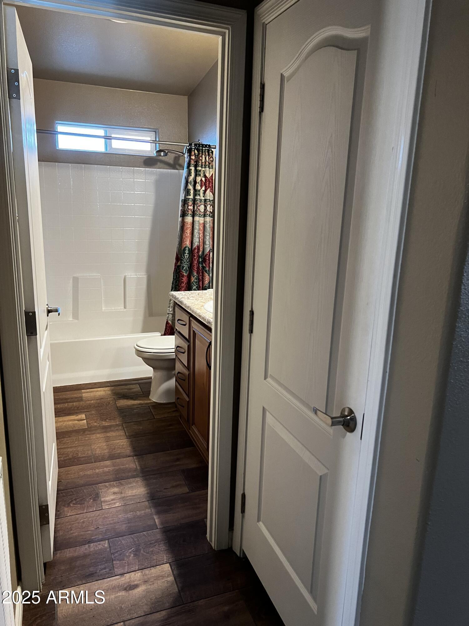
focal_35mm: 26
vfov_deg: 67.3
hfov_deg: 53.1
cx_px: 234
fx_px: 470
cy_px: 313
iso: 400
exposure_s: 1/60
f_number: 1.5
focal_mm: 5.7
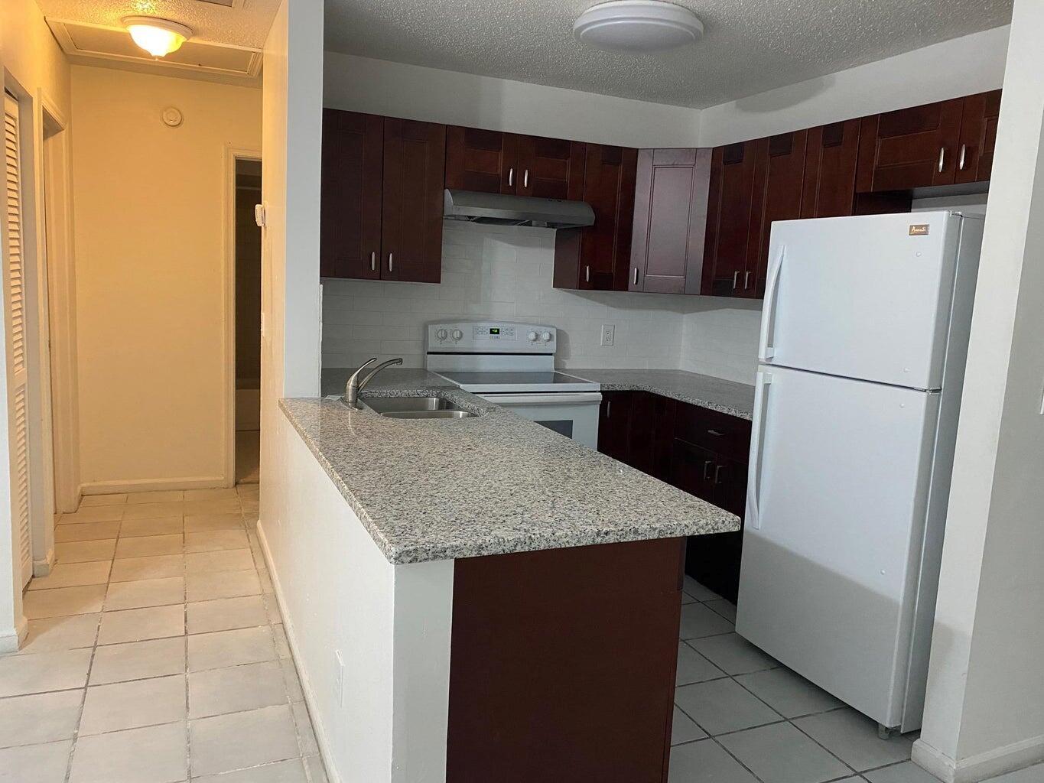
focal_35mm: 26
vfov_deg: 53.1
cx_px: 522
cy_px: 392
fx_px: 784
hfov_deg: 67.3
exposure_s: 1/60
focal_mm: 4.25
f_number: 1.8
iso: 320
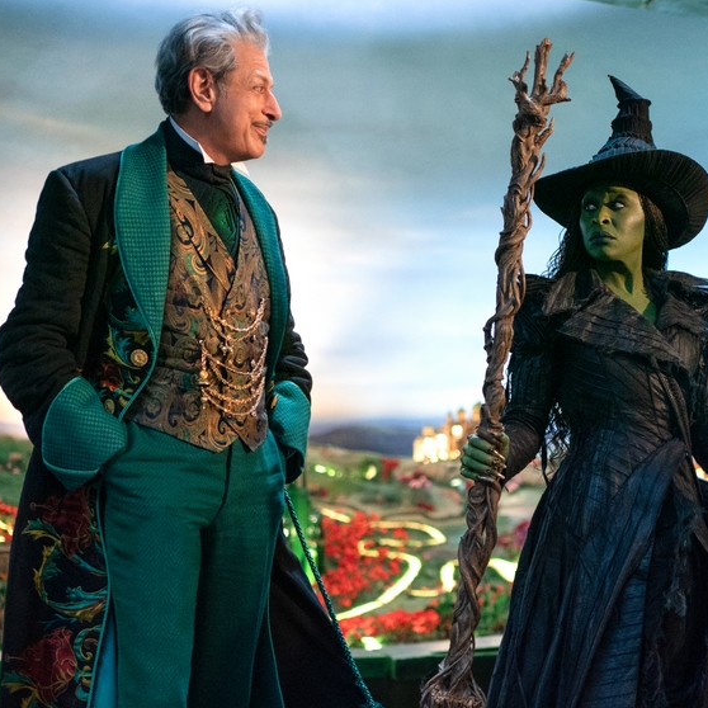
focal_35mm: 64
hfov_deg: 26.8
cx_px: 443
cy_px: 464
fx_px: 1481
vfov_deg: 26.8
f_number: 1.8
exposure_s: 1/160
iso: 2500
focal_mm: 35
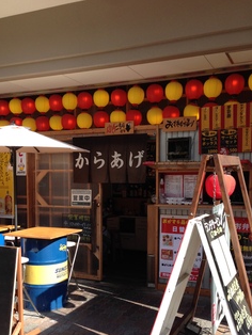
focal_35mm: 42
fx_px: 407
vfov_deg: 44.3
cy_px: 212
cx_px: 115
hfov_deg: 34.4
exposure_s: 1/511
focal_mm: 4.12
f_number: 2.4
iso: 50
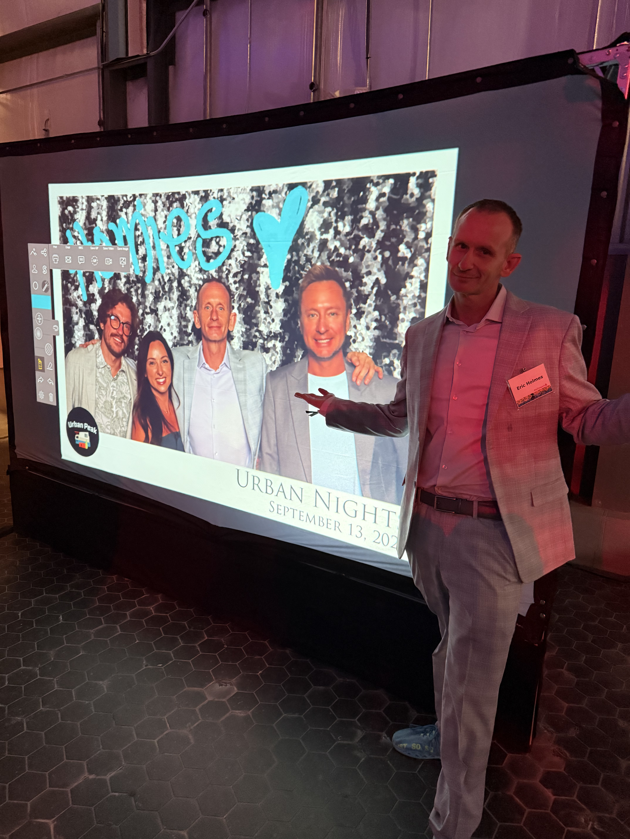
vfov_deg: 71.6
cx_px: 315
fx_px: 582
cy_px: 420
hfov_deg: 56.8
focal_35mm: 24
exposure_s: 1/60
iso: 800
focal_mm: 6.76
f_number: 1.78
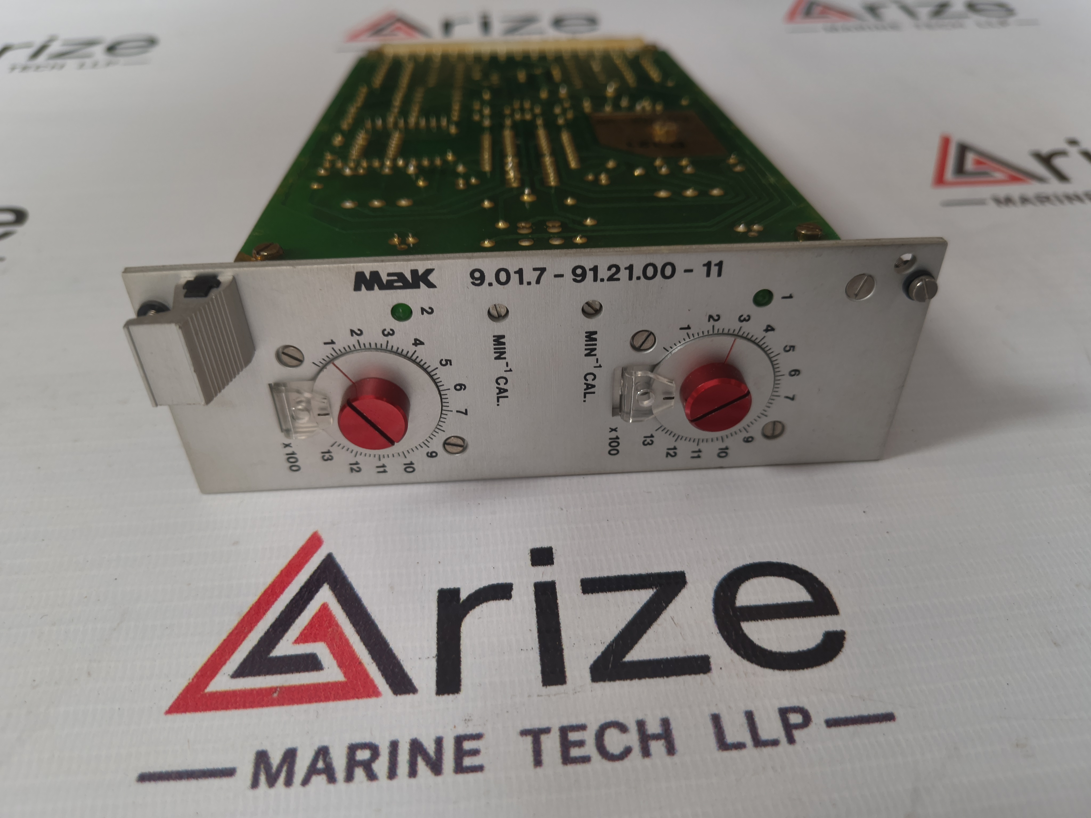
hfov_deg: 73.9
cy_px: 409
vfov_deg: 58.9
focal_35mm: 23
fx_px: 725
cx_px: 546
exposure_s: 1/50
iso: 421
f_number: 1.8
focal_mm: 5.56
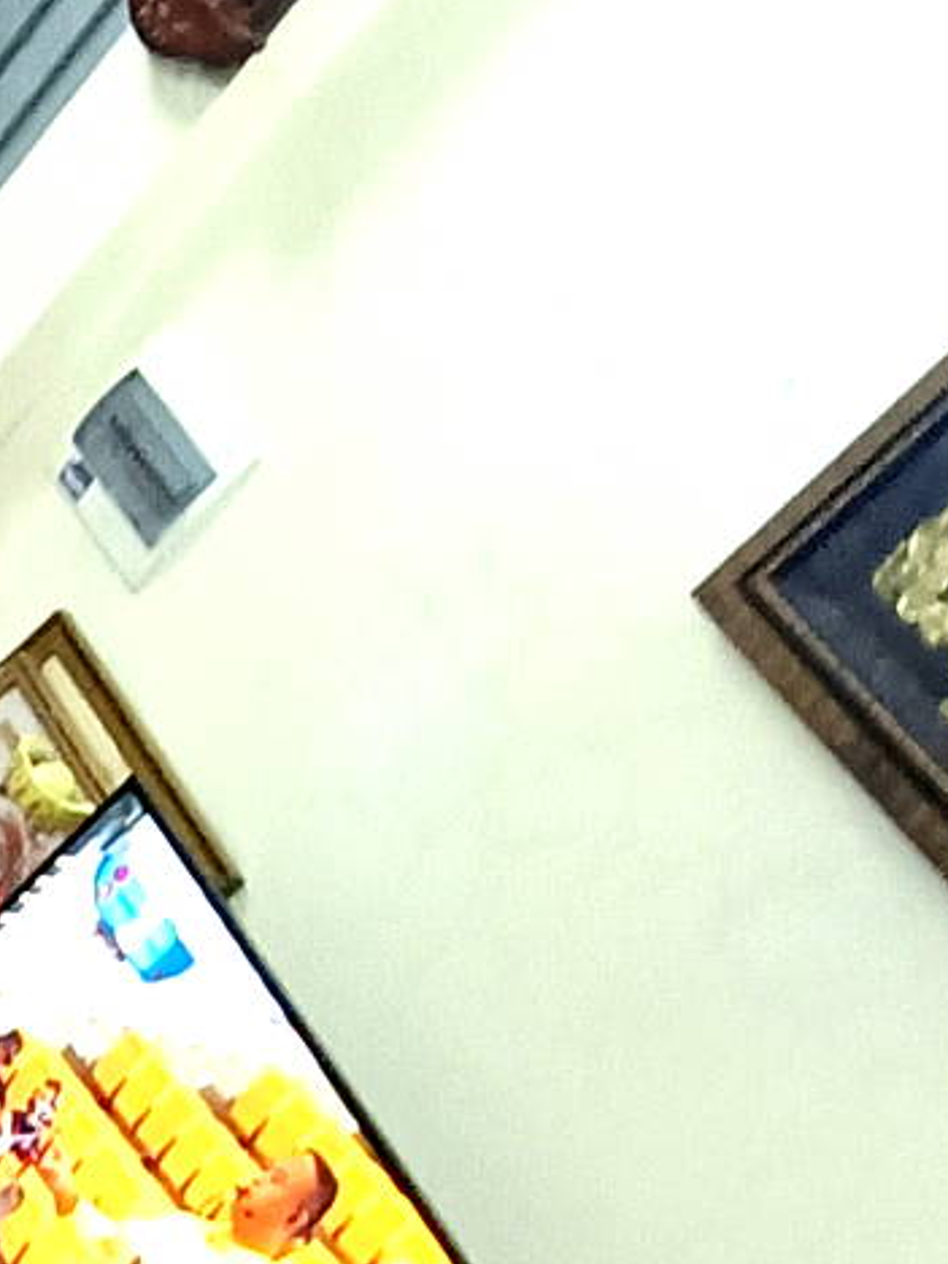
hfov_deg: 14.9
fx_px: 2666
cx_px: -1134
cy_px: 1465
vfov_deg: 24.5
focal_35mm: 73
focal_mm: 1.68
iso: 889
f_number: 2.2
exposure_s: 1/25
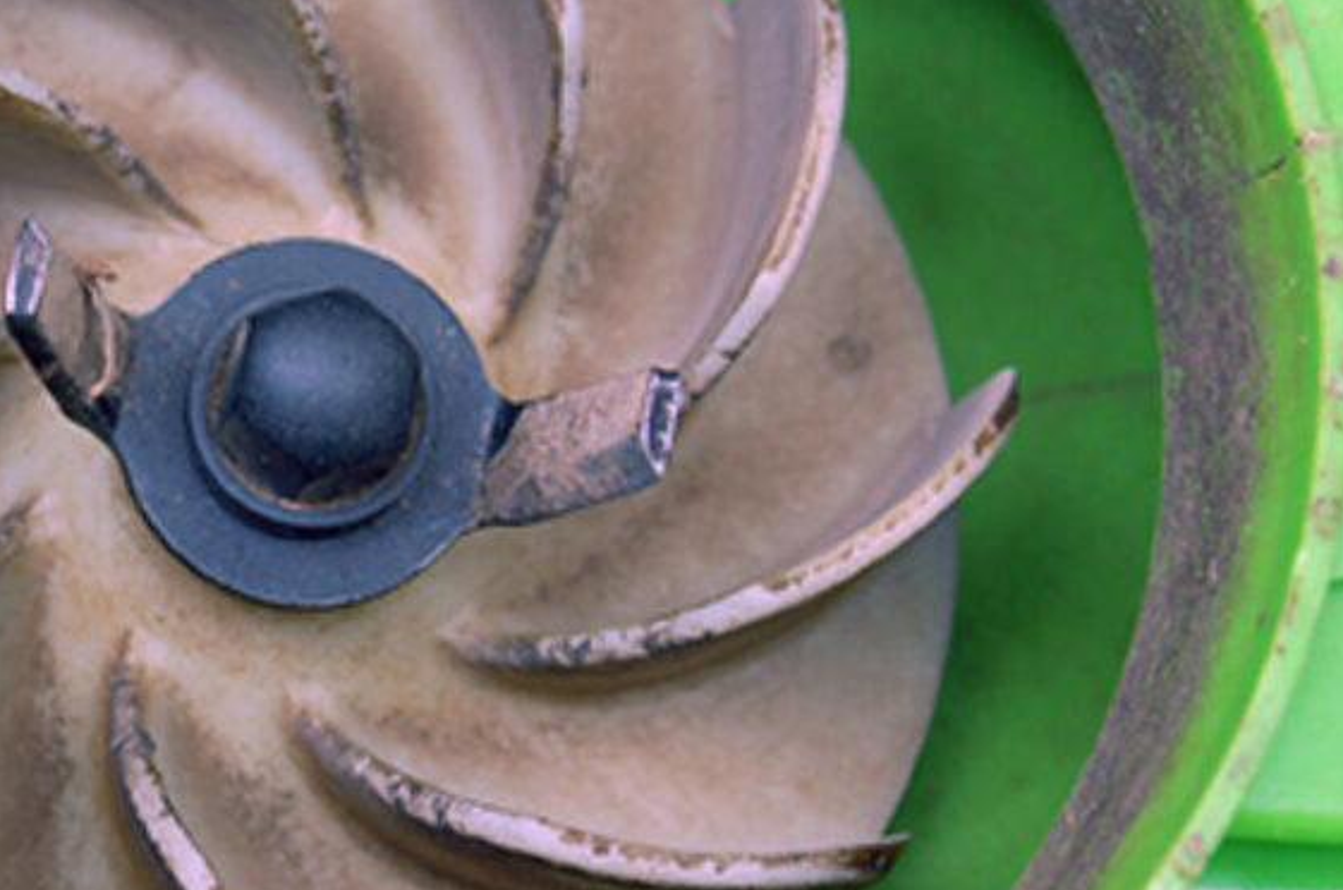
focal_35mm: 85
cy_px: 420
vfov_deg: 16.0
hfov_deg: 23.6
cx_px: 244
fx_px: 3162
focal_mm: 31
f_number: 6.3
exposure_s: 1/160
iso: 200
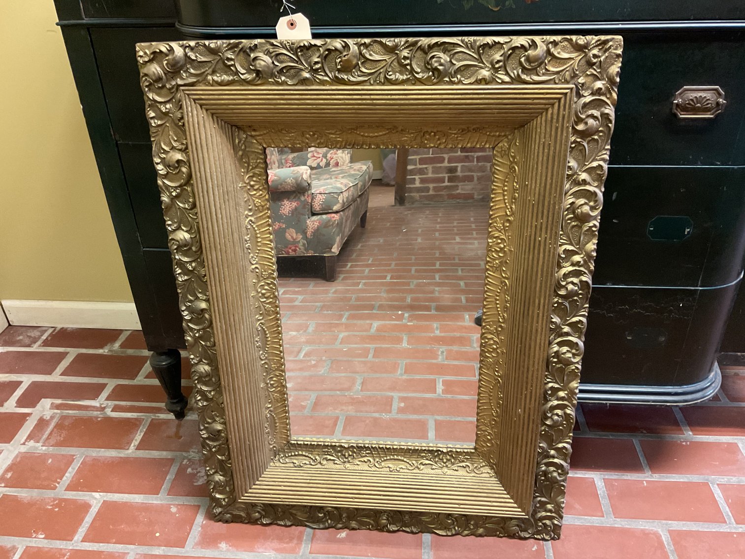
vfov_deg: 48.2
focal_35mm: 29
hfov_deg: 61.7
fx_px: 624
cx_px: 372
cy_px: 280
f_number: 1.8
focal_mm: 3
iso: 250
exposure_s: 1/30
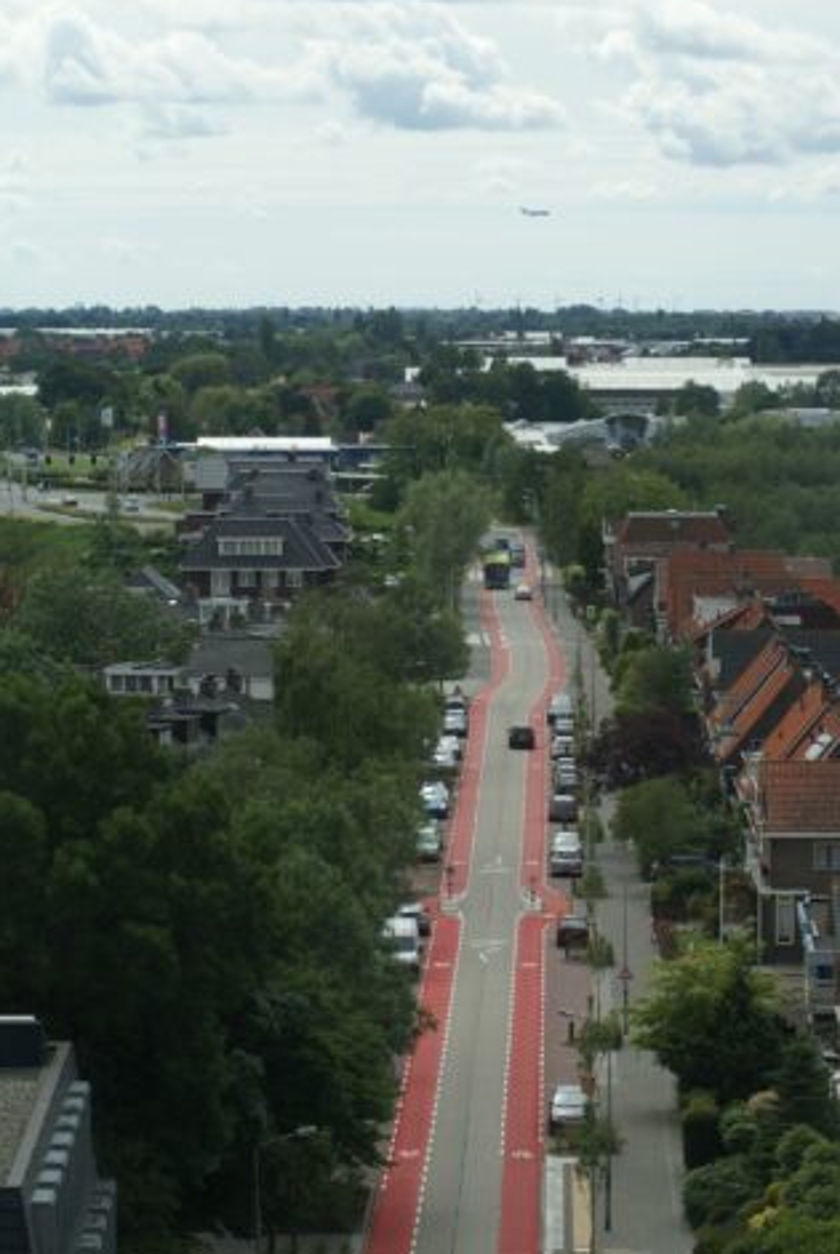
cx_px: 483
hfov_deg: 10.3
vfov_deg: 15.3
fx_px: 4672
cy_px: 491
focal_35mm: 134
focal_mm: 70
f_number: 10
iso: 100
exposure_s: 1/160
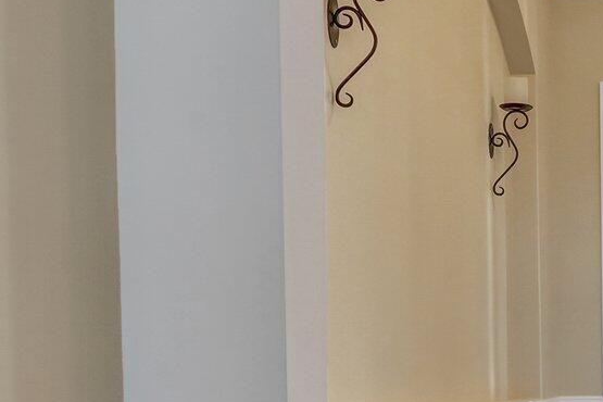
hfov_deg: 28.8
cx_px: 748
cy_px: 365
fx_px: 988
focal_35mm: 59
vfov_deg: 22.4
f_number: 9
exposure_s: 1/25
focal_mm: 16
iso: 320
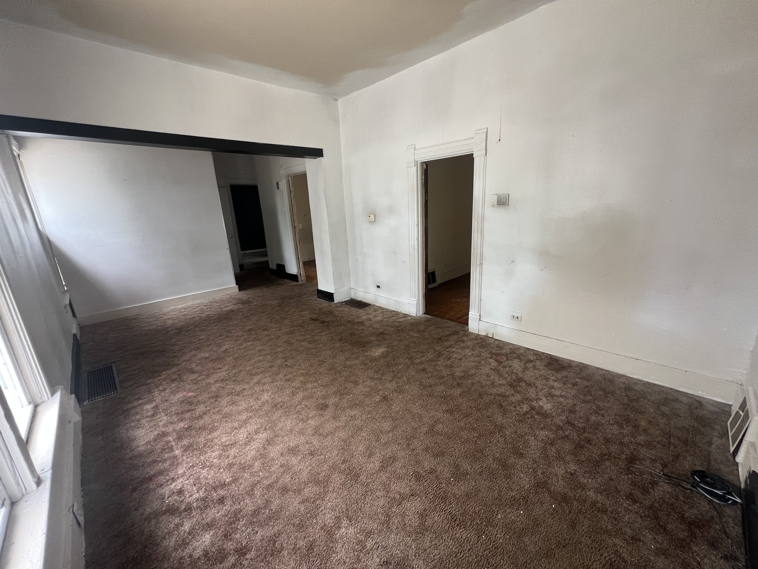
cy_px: 284
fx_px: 285
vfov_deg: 89.9
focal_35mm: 13
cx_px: 379
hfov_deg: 106.2
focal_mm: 1.57
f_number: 1.8
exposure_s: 1/99
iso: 160
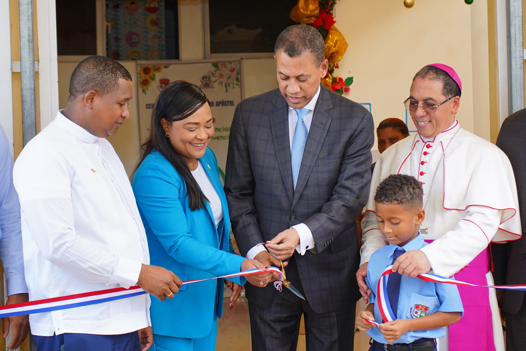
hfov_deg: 25.1
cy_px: 176
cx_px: 263
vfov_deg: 16.9
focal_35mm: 81
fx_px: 1183
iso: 320
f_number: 5.6
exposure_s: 1/160
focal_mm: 54
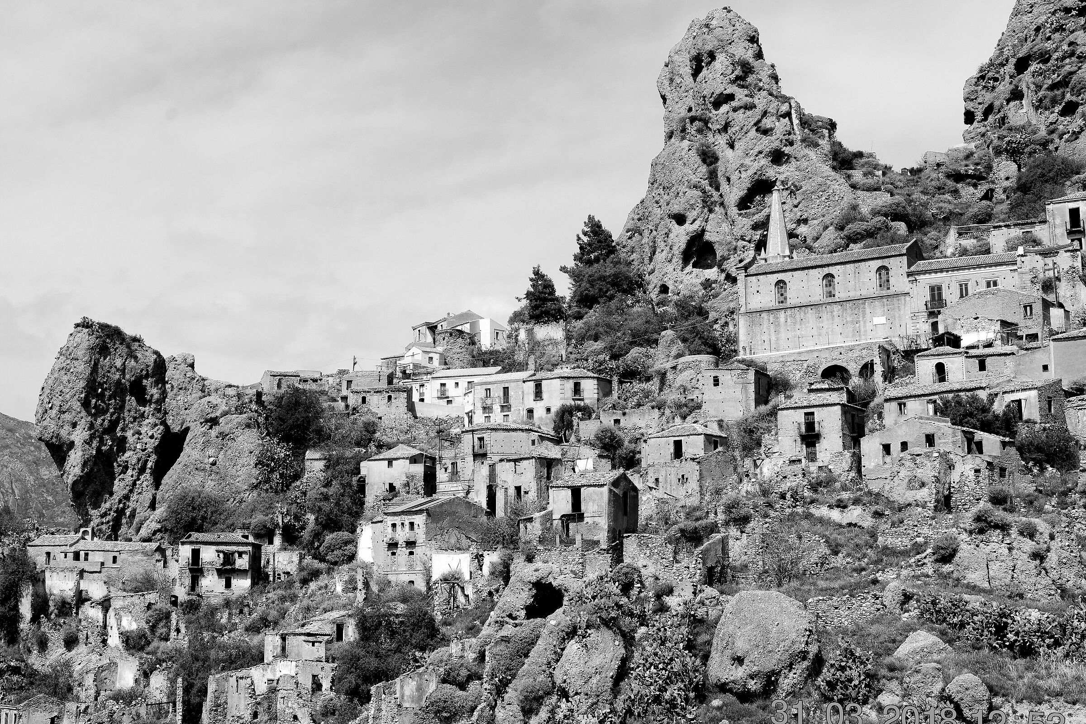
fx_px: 1584
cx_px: 543
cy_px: 362
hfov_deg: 37.9
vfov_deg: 25.8
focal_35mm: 52
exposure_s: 1/500
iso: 400
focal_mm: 35
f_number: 11
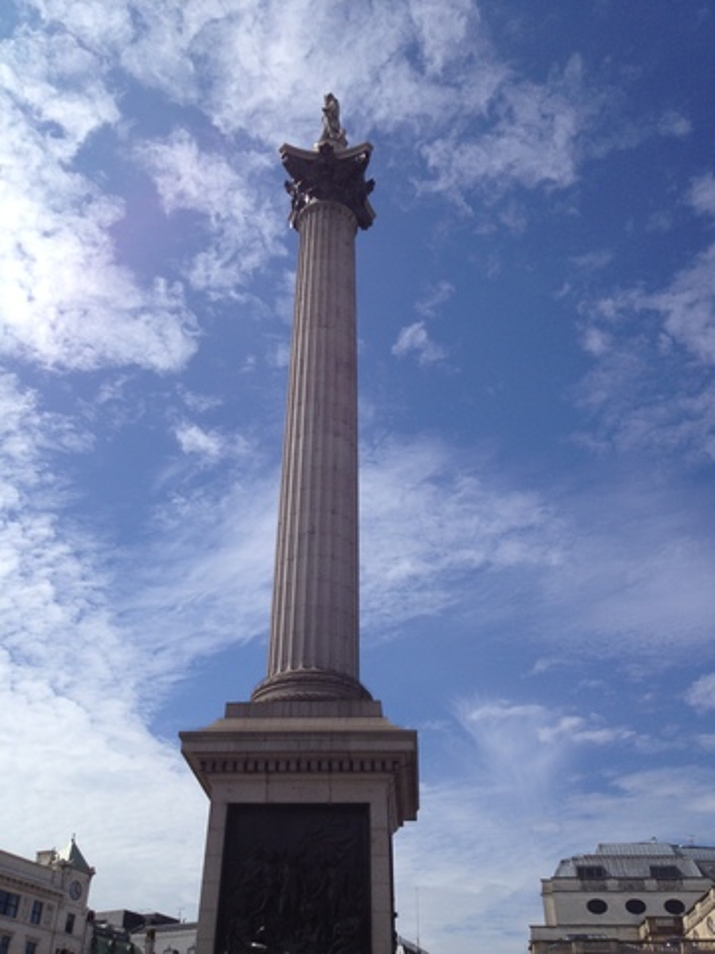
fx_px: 964
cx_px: 358
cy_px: 477
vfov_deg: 52.6
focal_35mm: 35
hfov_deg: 40.7
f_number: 2.4
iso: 50
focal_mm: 4.28
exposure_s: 1/3247
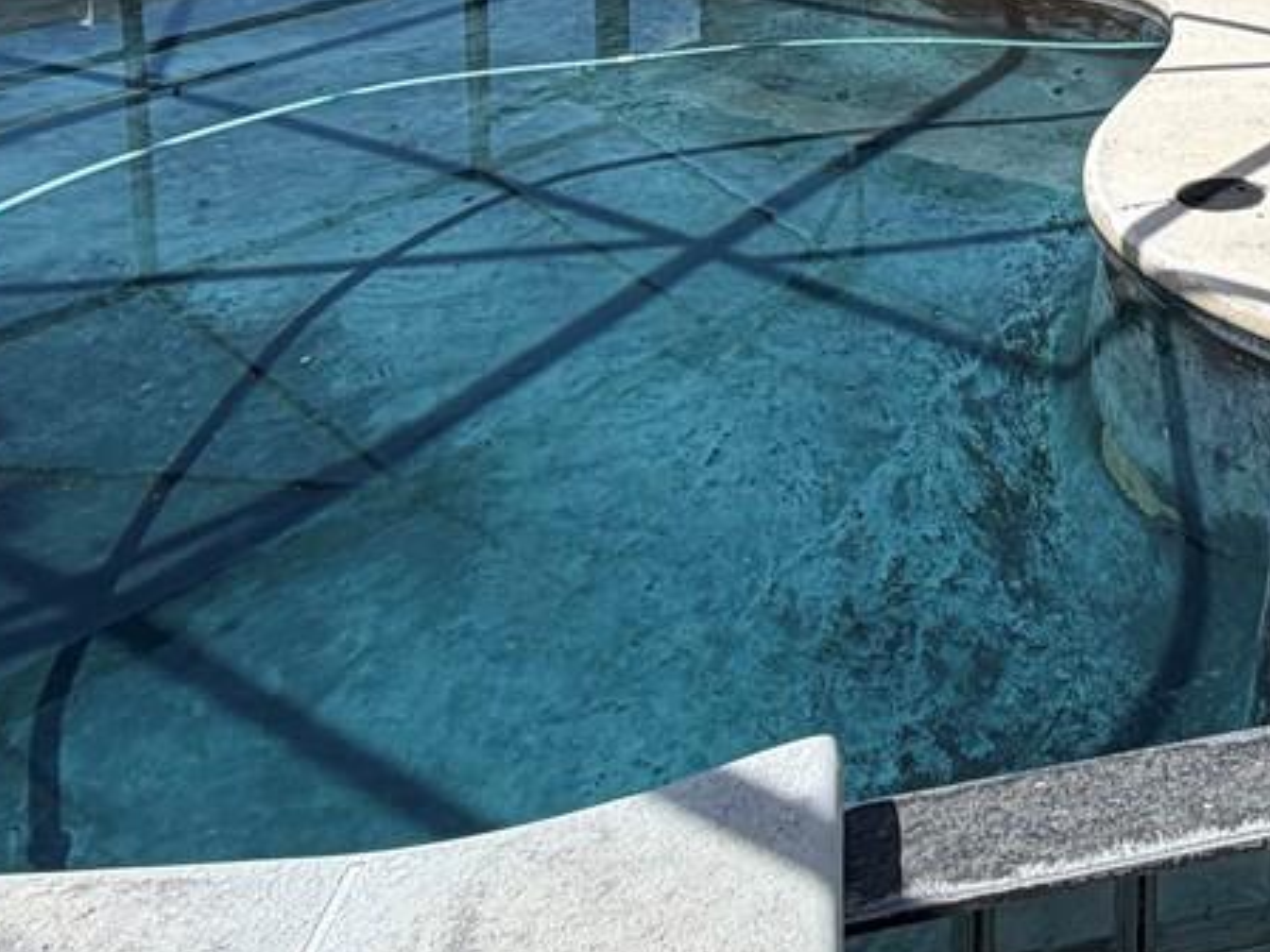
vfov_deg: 25.4
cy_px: -258
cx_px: 1412
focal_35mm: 50
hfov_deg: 33.2
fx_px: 1834
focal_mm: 2.22
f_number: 2.2
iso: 20
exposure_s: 1/928
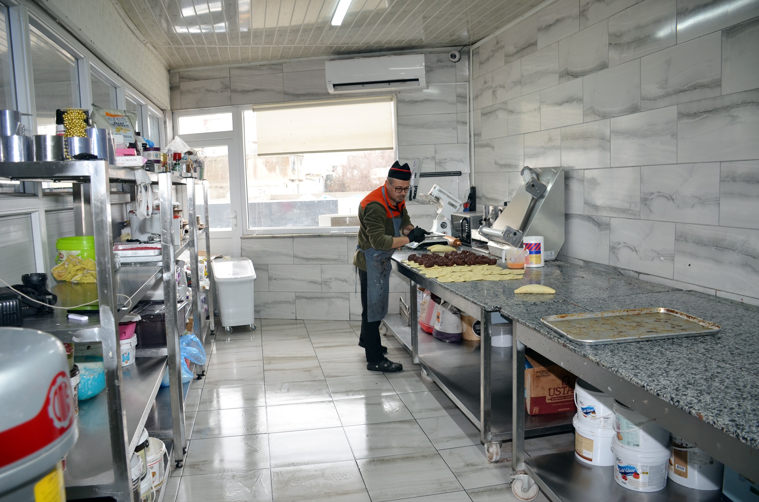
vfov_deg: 47.7
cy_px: 251
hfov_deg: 67.5
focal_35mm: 27
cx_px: 380
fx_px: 568
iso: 200
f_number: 4.5
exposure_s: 1/80
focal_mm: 18
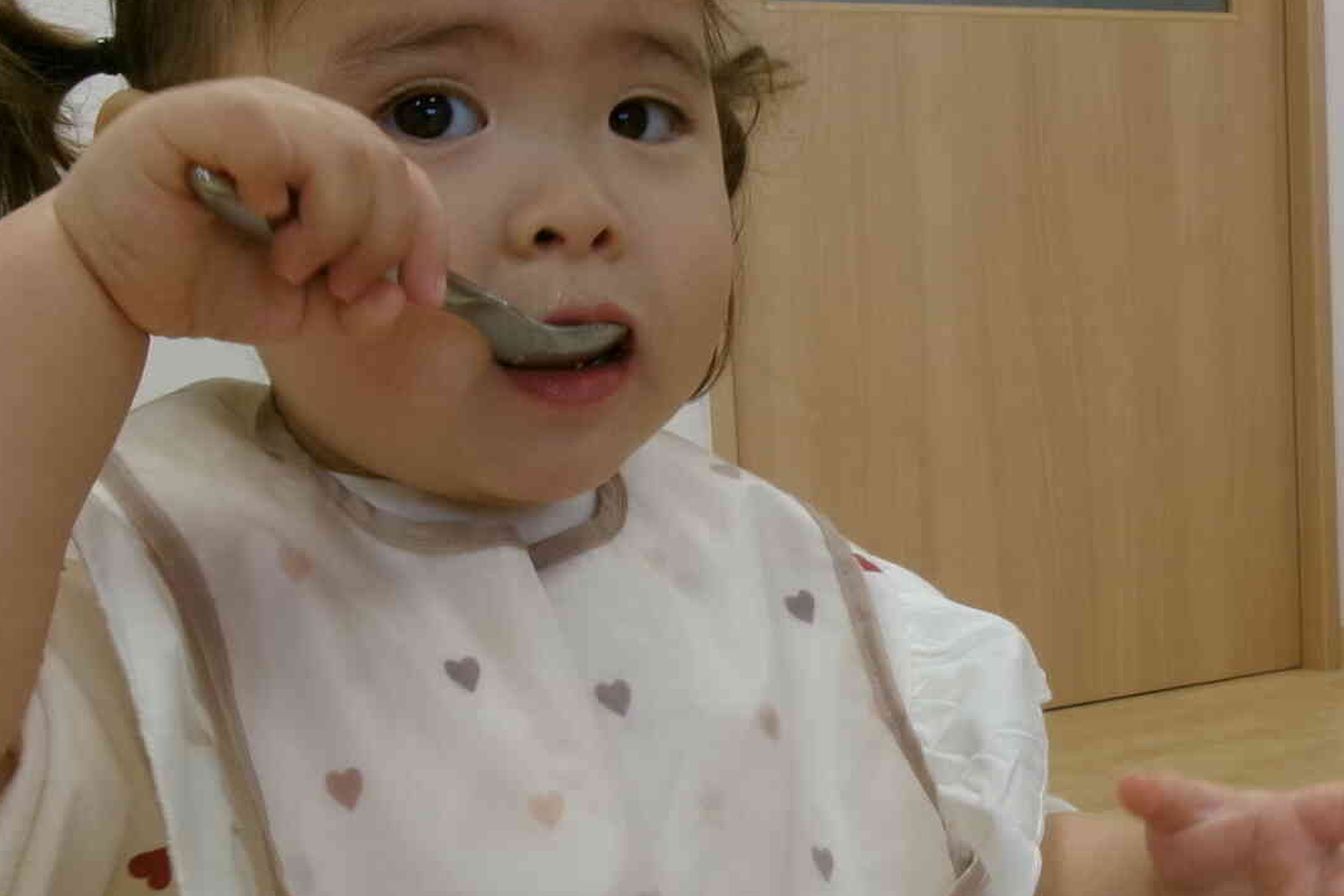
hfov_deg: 35.5
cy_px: 558
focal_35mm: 56
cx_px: 820
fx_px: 2091
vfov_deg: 24.1
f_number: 3.9
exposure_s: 1/56
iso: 100
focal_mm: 5.1
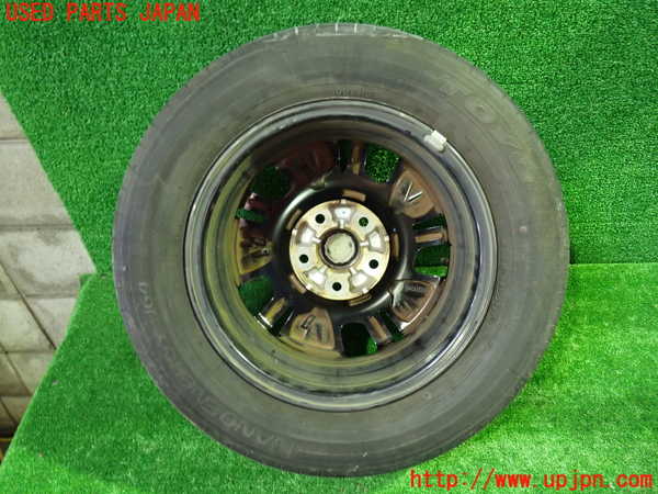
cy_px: 247
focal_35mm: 30
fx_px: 570
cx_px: 329
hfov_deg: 60.0
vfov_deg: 46.8
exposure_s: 1/25
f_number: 2.3
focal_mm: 5.4
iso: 800
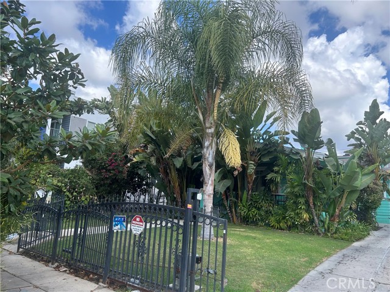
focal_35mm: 26
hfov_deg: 67.3
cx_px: 195
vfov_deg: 53.1
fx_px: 293
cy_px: 146
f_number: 1.5
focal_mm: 5.7
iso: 50
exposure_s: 1/1698
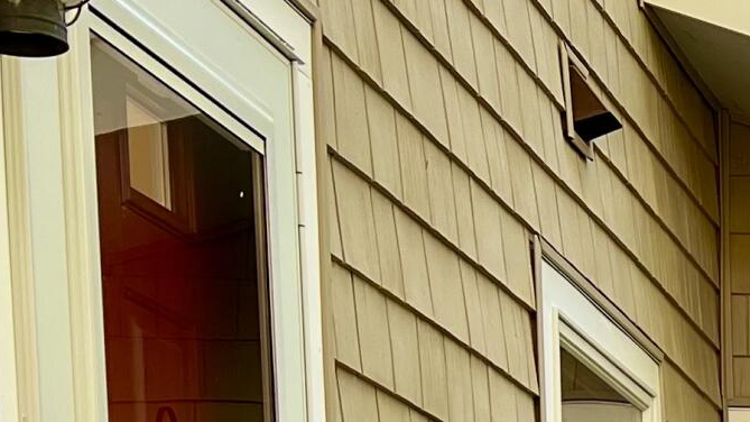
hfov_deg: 14.2
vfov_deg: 8.5
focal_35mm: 127
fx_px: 2525
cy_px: 1083
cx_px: 1489
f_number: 1.5
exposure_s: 1/172
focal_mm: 5.7
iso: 40
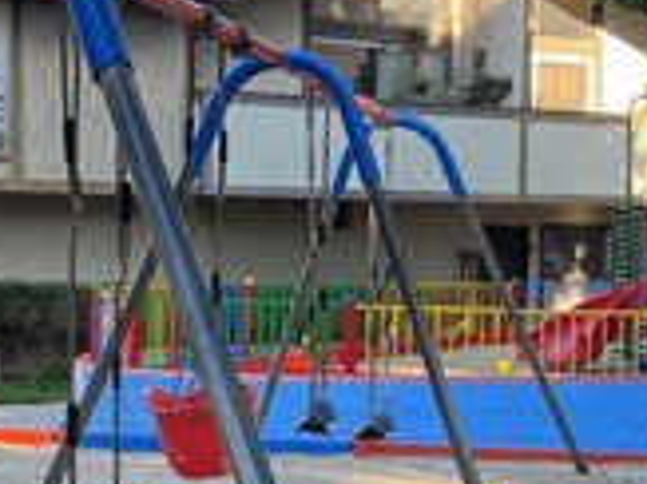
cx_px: 322
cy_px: 321
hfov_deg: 19.3
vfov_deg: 14.5
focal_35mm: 102
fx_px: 1905
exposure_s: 1/379
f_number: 1.5
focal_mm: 5.7
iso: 50
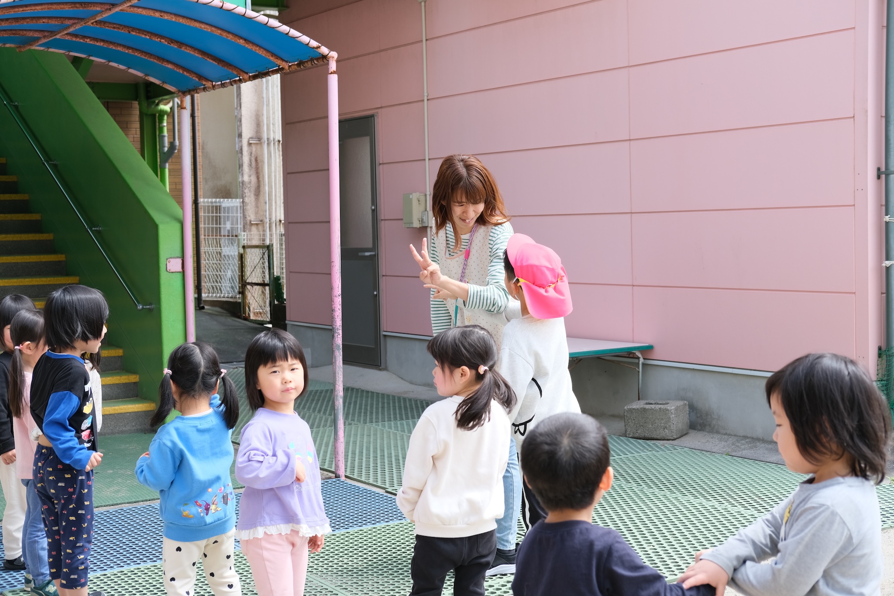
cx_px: 447
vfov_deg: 25.5
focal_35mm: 53
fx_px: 1316
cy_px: 298
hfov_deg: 37.5
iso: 320
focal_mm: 35
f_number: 4.5
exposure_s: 1/450
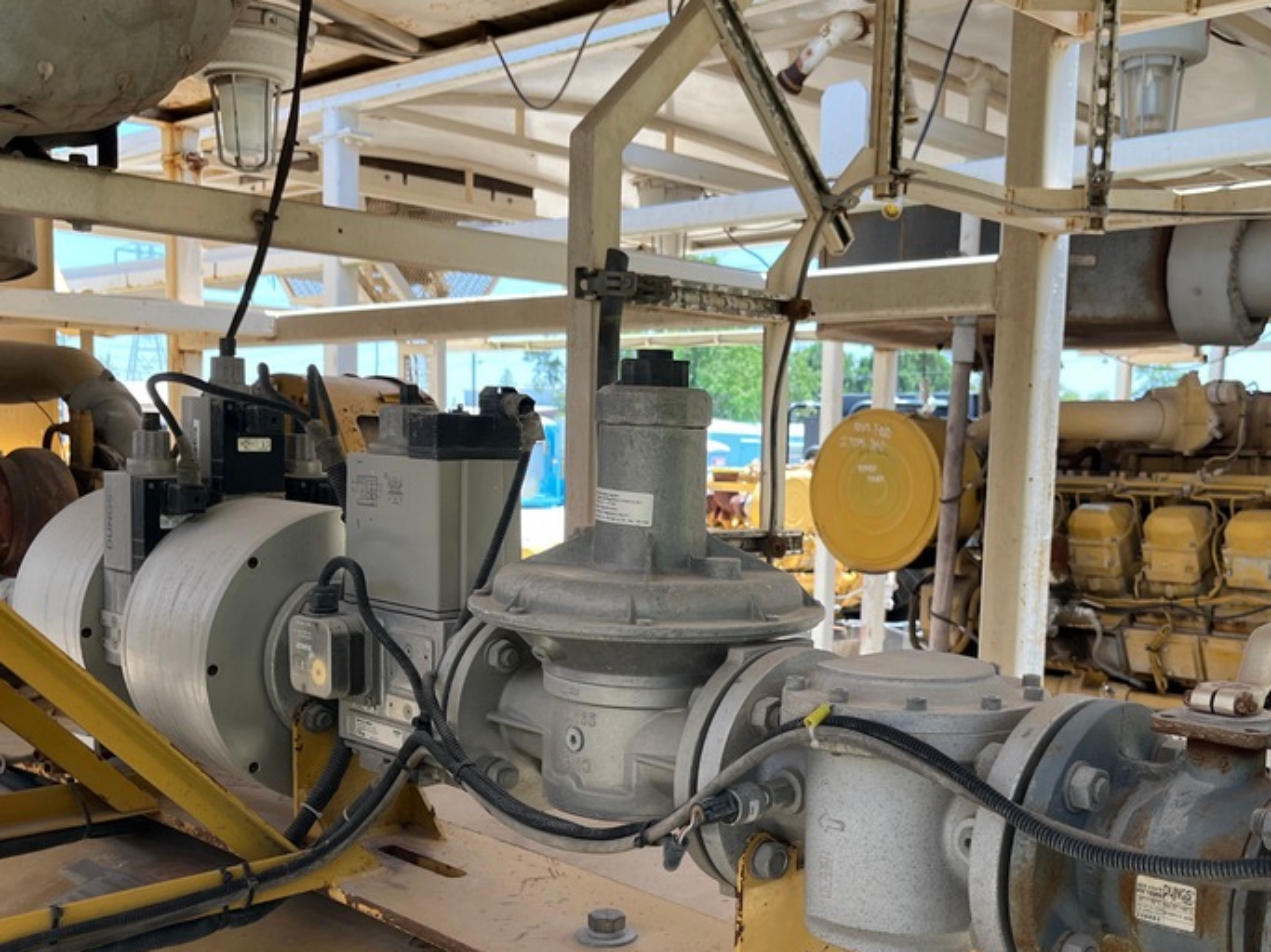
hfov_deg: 47.7
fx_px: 1432
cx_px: 729
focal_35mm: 39
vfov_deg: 36.6
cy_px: 599
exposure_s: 1/360
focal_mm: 5.1
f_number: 1.6
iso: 50
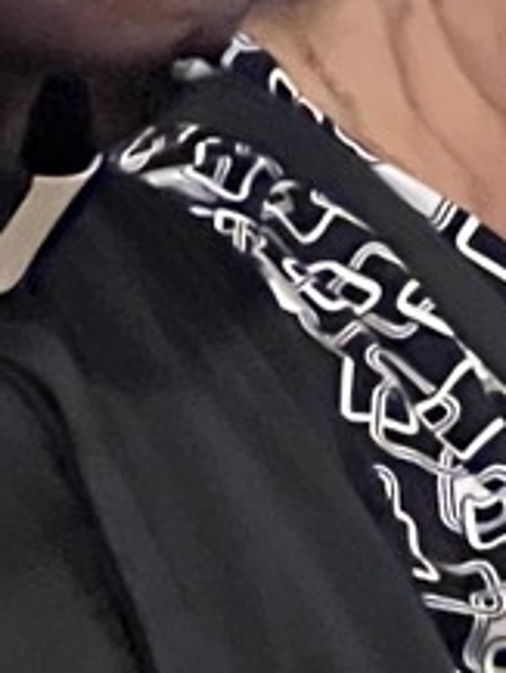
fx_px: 10378
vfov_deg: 3.7
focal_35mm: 533
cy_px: 540
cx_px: 1172
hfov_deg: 2.8
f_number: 2.8
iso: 1600
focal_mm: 9
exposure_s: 1/30
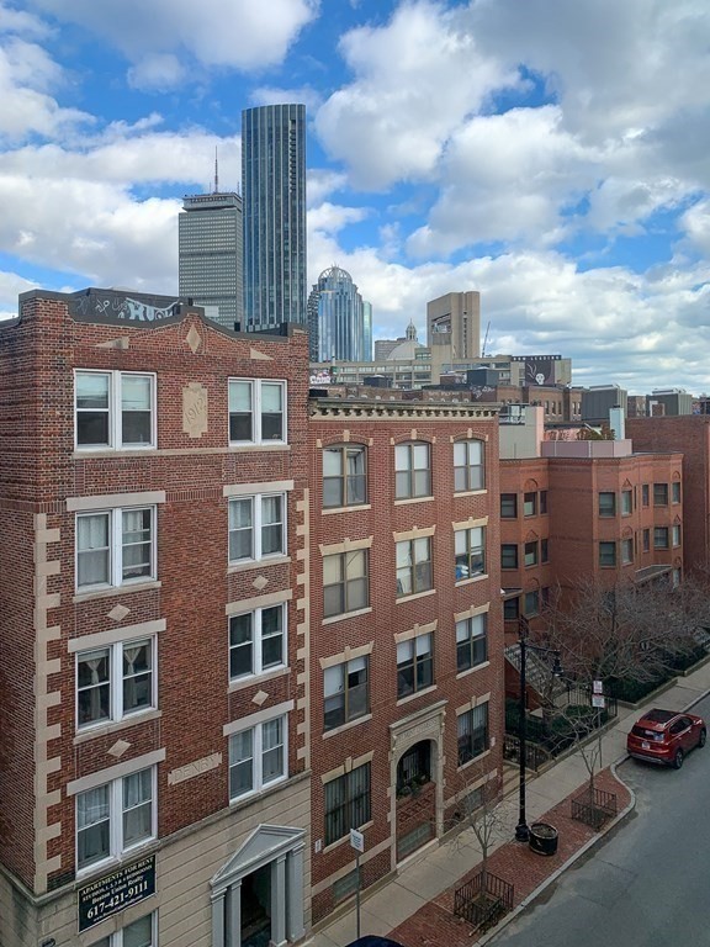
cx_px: 355
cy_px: 474
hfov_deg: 53.1
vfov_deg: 67.3
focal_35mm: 26
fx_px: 711
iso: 25
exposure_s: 1/950
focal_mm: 4.25
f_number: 1.8
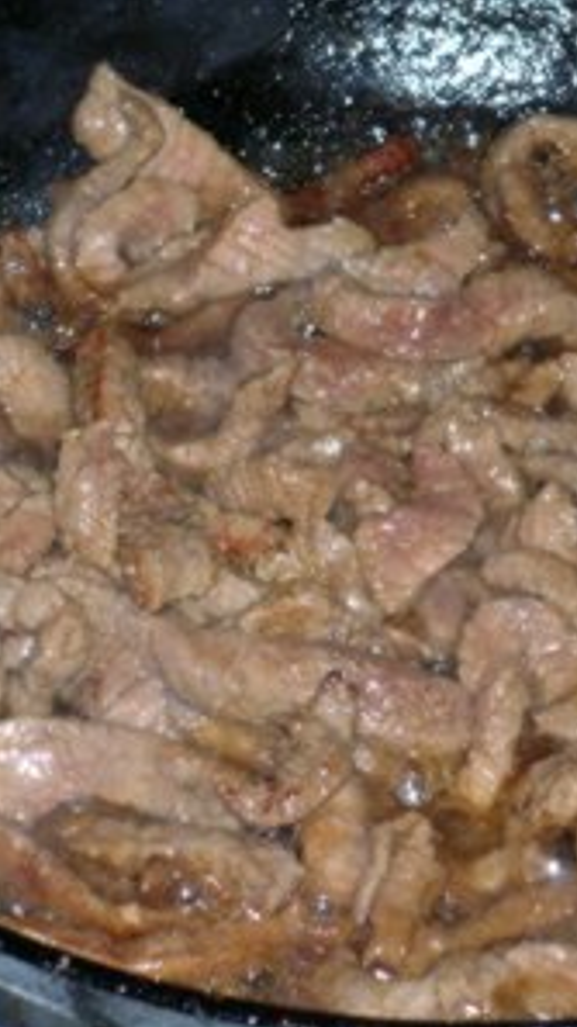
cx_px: 577
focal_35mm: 170
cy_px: 515
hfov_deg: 7.1
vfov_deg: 12.7
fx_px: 4625
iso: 200
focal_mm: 24
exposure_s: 1/60.3
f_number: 6.5
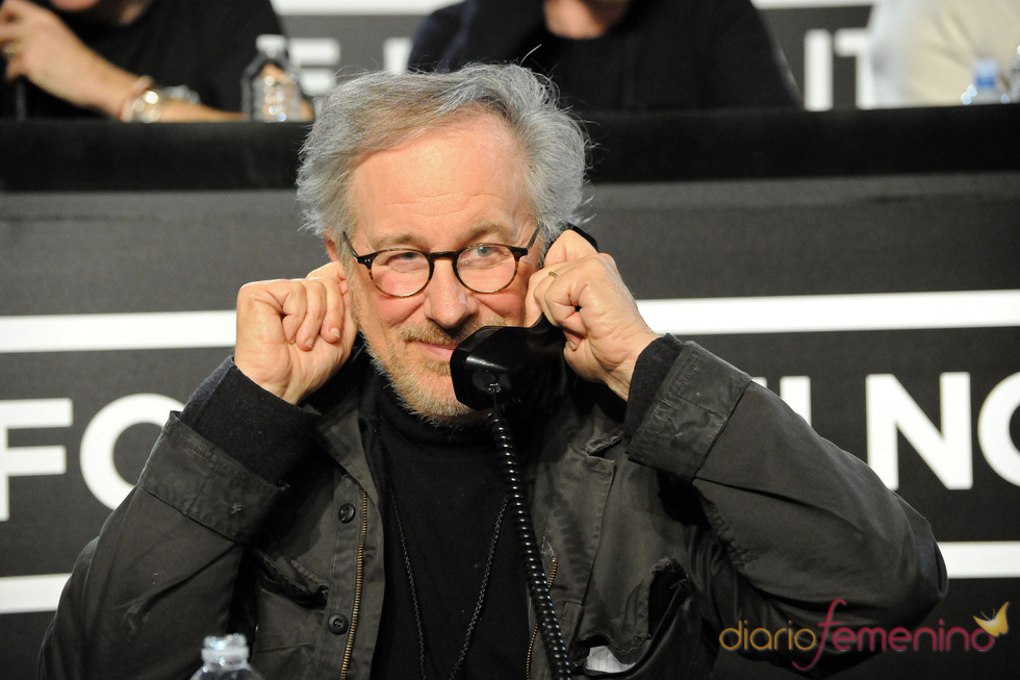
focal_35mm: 112
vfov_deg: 12.2
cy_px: 340
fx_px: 3173
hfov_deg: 18.3
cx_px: 510
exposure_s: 1/250
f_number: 5.6
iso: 12800
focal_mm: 112
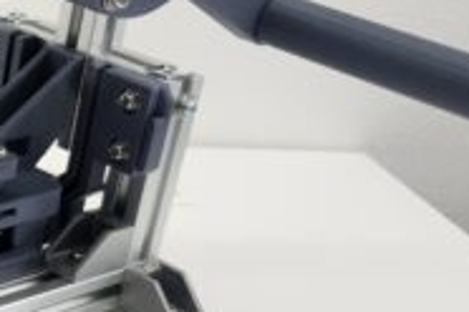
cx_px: -229
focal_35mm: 77
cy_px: 269
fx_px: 1003
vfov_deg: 17.5
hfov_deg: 22.0
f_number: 1.8
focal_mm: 5.54
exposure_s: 1/180
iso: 125
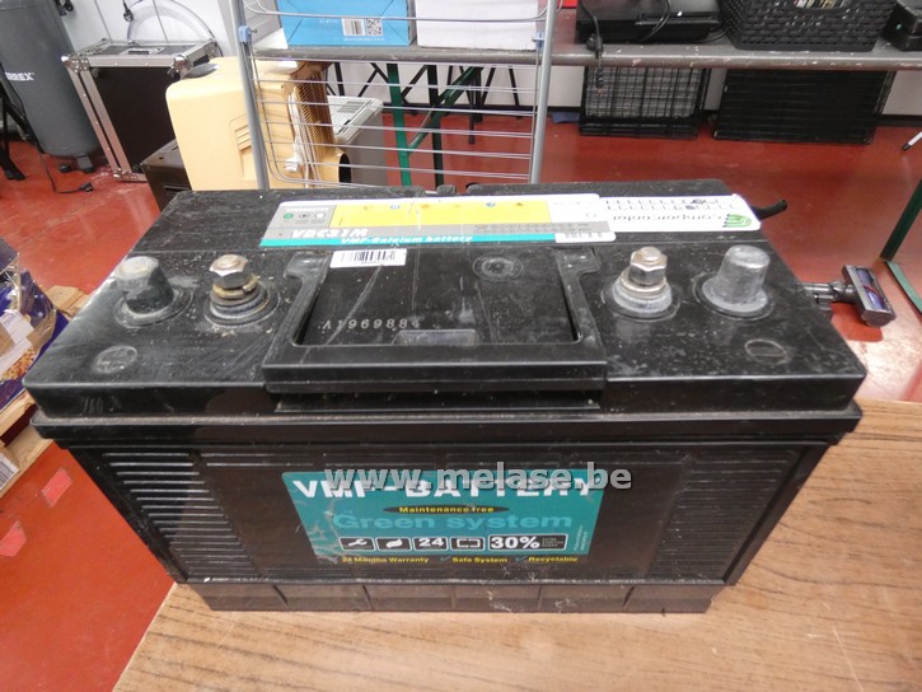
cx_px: 461
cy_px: 346
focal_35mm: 20
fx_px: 533
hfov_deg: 81.7
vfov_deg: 66.0
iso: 500
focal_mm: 3.6
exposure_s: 1/60
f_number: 2.8
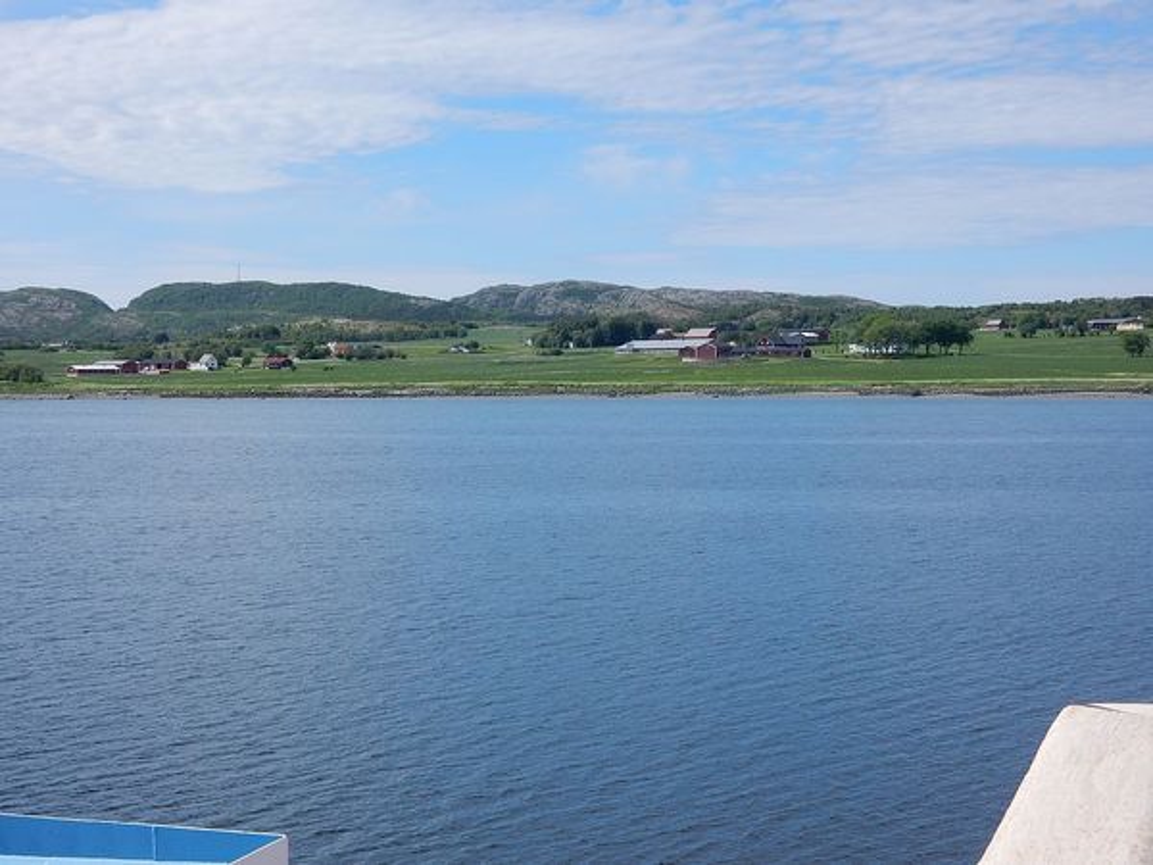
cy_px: 432
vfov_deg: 24.4
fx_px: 1998
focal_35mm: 60
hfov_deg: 32.2
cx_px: 576
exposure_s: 1/1000
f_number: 4.5
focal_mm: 10.7
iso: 125
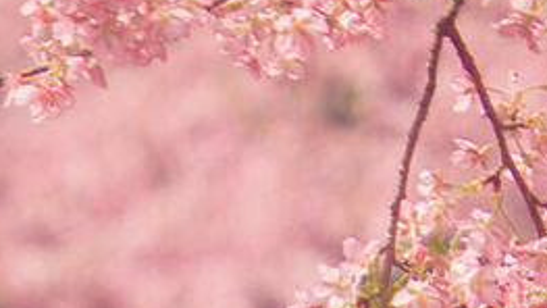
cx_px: -478
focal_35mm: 621
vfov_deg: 1.9
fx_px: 9008
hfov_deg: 3.5
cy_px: 1574
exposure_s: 1/800
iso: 100
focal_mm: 100
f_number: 2.8
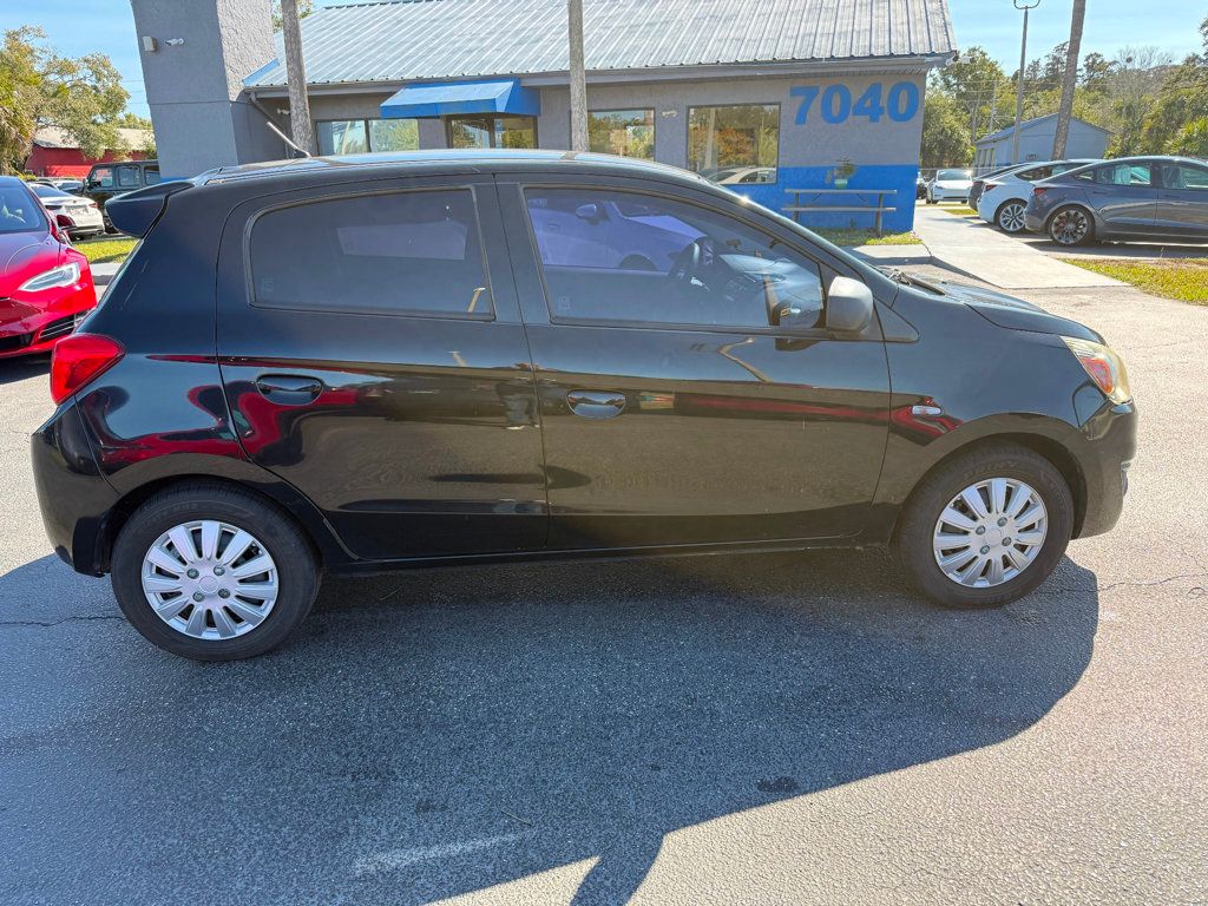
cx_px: 604
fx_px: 838
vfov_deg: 56.8
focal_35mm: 24
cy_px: 453
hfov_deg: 71.6
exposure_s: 1/757
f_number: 1.78
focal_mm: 6.76
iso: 100
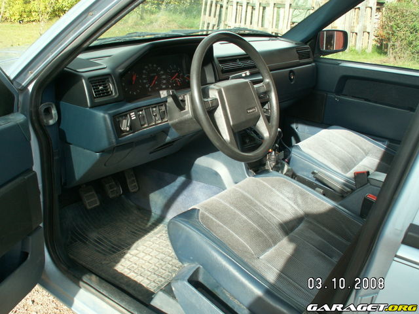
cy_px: 157
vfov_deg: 40.7
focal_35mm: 35
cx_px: 210
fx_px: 424
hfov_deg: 52.6
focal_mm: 5.86
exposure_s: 1/80
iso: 50
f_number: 4.5
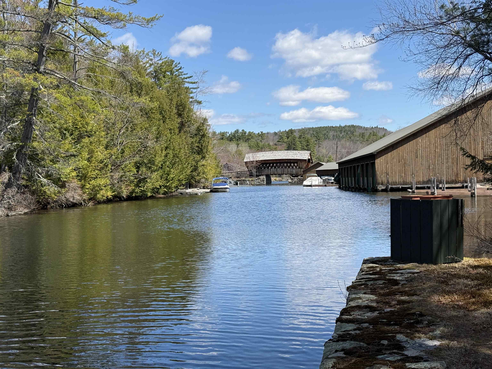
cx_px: 246
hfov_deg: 39.7
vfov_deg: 30.3
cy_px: 184
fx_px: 682
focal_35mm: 48
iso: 64
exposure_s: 1/3704
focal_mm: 6.76
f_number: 1.78
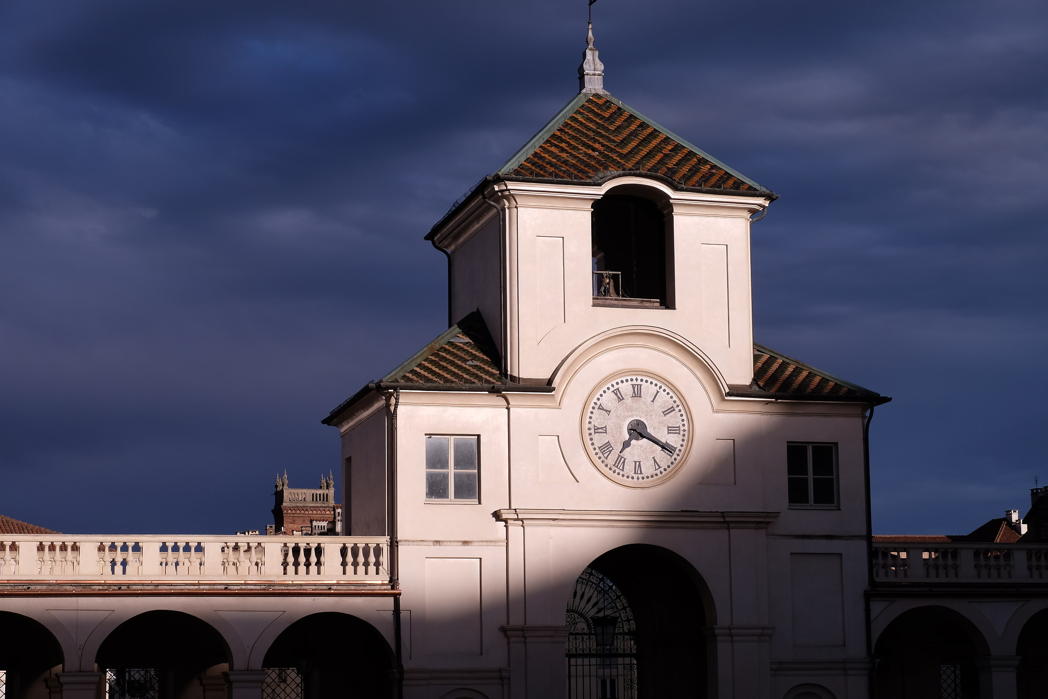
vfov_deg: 18.4
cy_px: 350
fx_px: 2154
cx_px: 524
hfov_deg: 27.3
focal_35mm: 74
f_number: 10
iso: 200
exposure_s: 1/180
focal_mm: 49.4
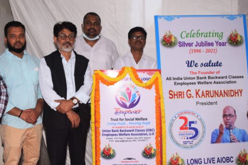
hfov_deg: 43.6
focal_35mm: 45
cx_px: 115
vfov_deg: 29.8
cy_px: 95
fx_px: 310
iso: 500
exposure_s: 1/160
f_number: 8
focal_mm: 20
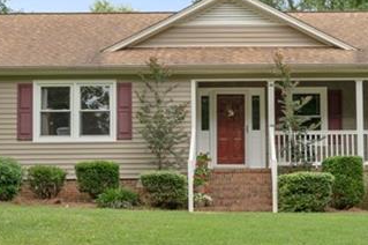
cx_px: 242
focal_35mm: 106
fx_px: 1082
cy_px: 106
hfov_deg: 19.2
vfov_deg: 12.9
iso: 100
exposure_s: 1/45
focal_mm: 33
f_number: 6.7
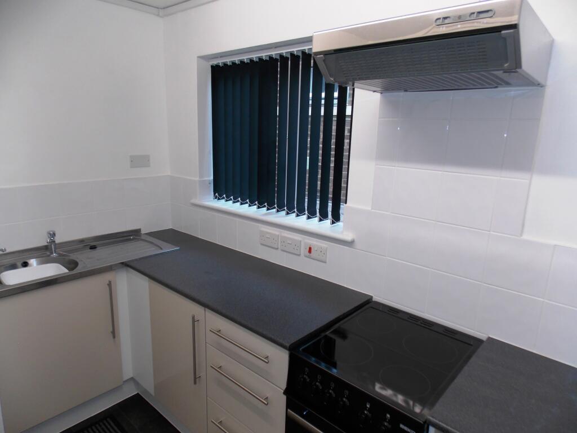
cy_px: 216
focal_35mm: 23
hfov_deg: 73.9
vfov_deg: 58.9
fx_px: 383
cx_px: 288
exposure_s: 1/30
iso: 100
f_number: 3.1
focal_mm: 4
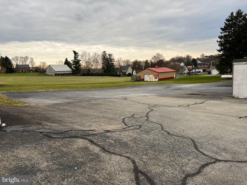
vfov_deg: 53.1
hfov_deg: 67.3
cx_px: 124
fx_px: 186
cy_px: 92
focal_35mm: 26
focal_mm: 5.7
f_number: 1.5
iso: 50
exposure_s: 1/687
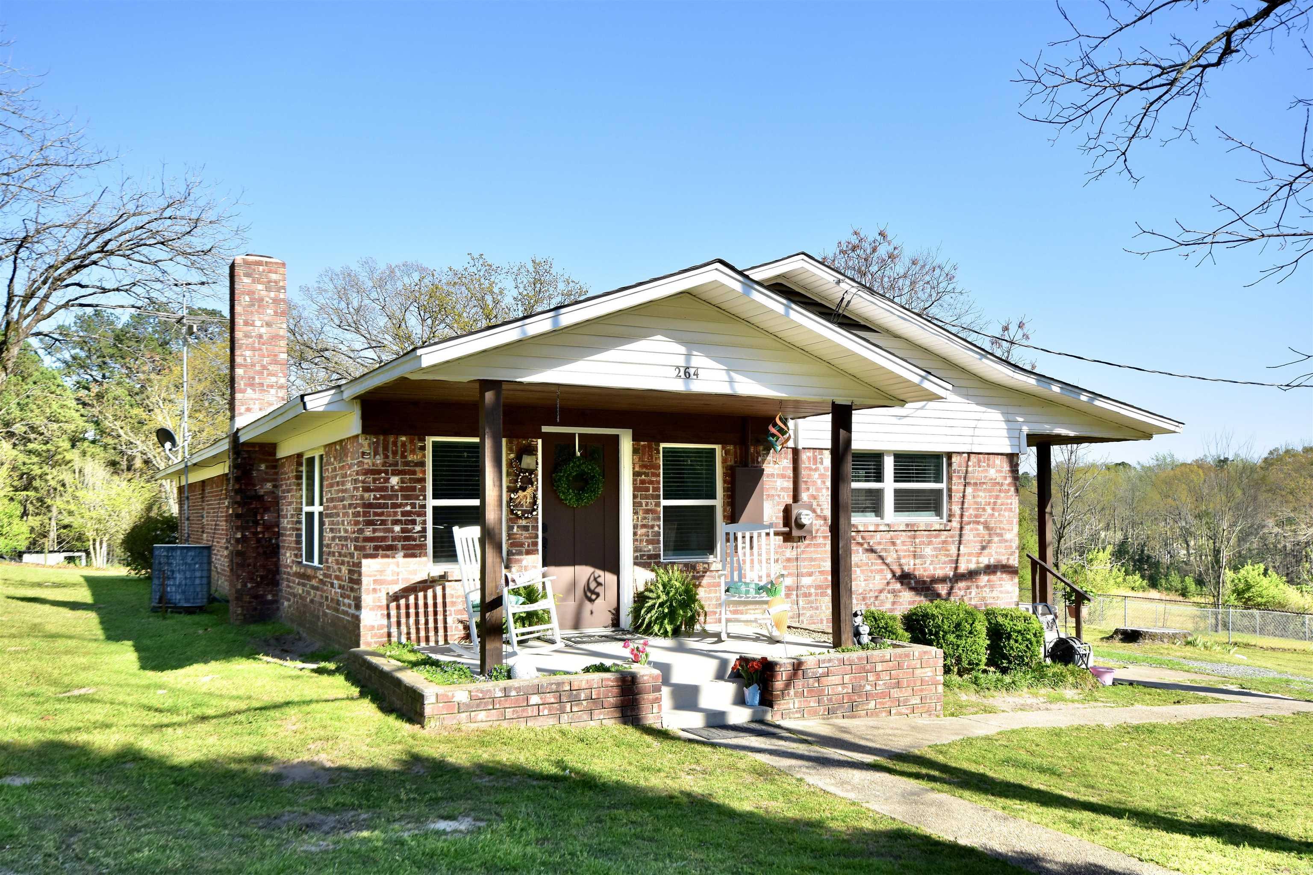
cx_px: 656
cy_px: 438
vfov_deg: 43.6
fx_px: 1094
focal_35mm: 30
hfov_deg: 61.9
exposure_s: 1/500
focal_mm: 20
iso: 400
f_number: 11
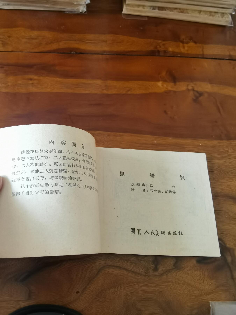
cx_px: 118
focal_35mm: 27
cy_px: 158
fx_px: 245
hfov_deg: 51.4
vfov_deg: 65.3
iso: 400
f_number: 2.2
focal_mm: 2.26
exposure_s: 1/25
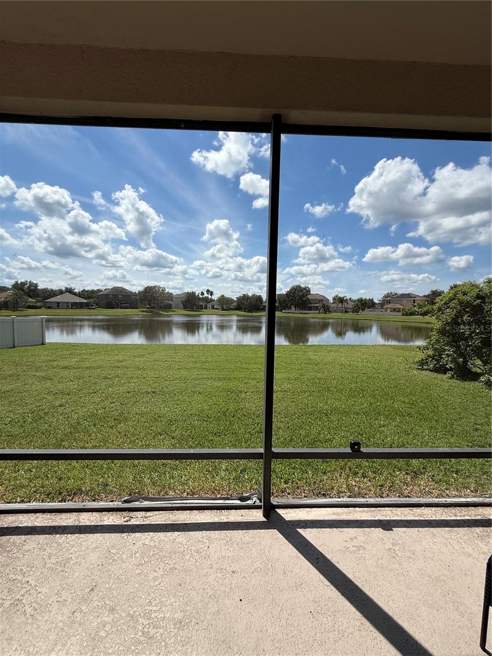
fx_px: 265
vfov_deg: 102.1
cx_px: 246
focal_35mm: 14
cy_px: 328
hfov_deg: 85.7
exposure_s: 1/2320
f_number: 2.2
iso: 50
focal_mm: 2.22
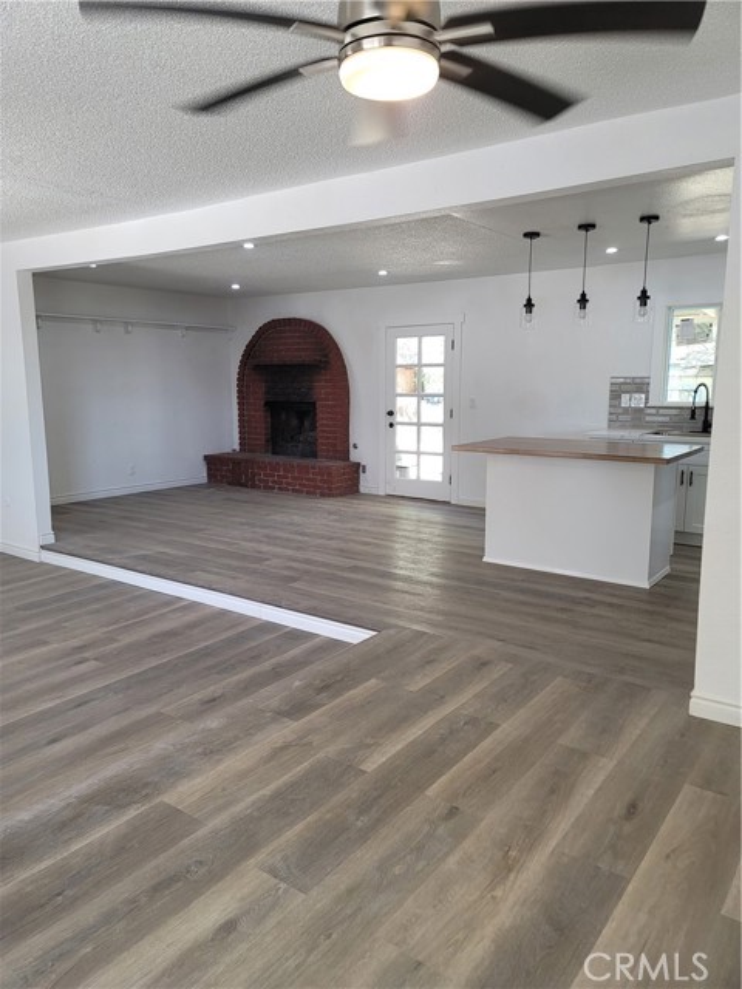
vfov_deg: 69.4
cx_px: 371
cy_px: 494
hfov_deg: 54.9
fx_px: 715
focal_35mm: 25
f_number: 1.8
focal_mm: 7
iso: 100
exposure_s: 1/120
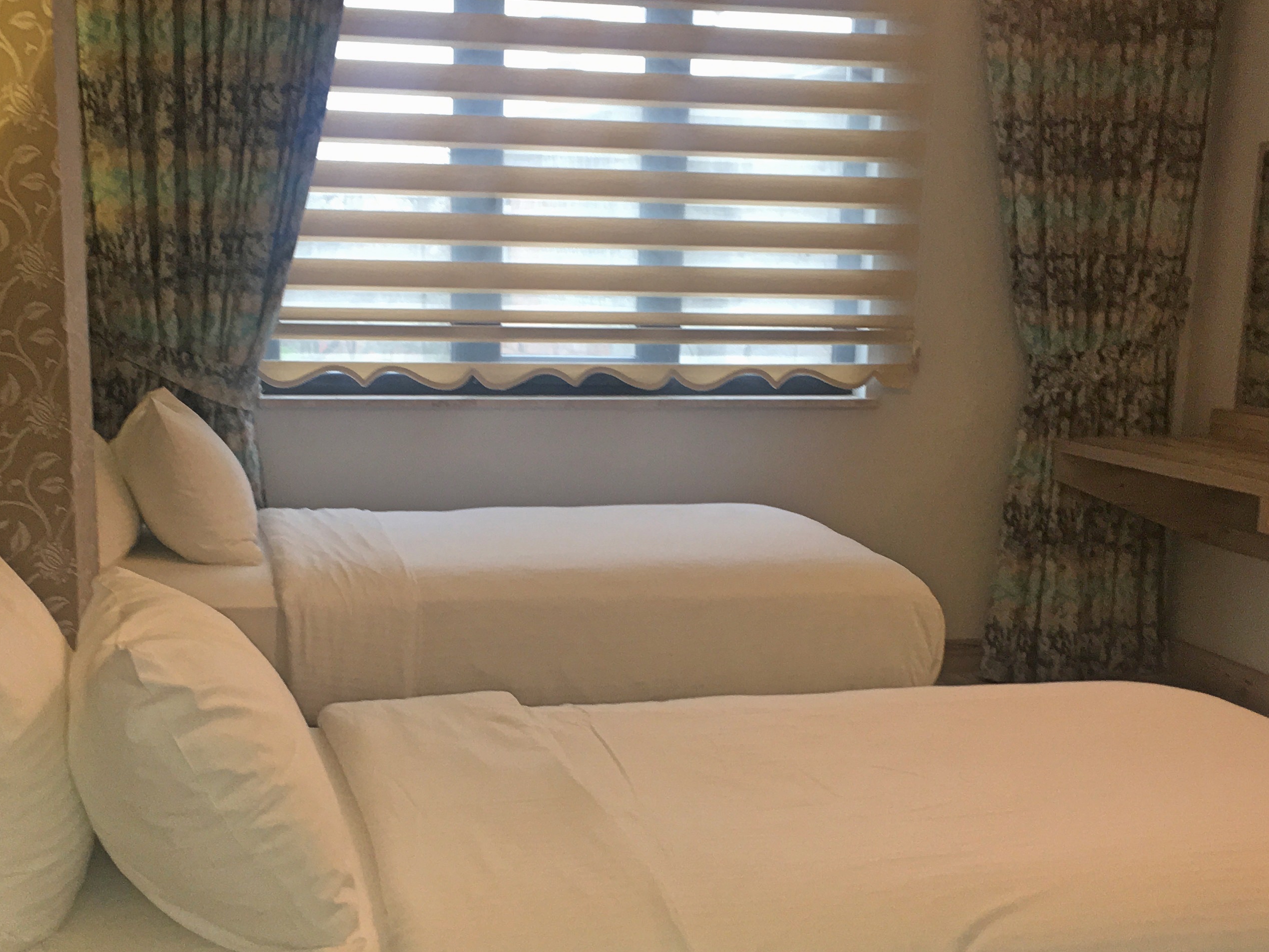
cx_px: 568
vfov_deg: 31.4
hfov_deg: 41.2
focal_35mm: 46
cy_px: 604
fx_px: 1686
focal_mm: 4.15
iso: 64
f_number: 2.2
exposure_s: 1/33
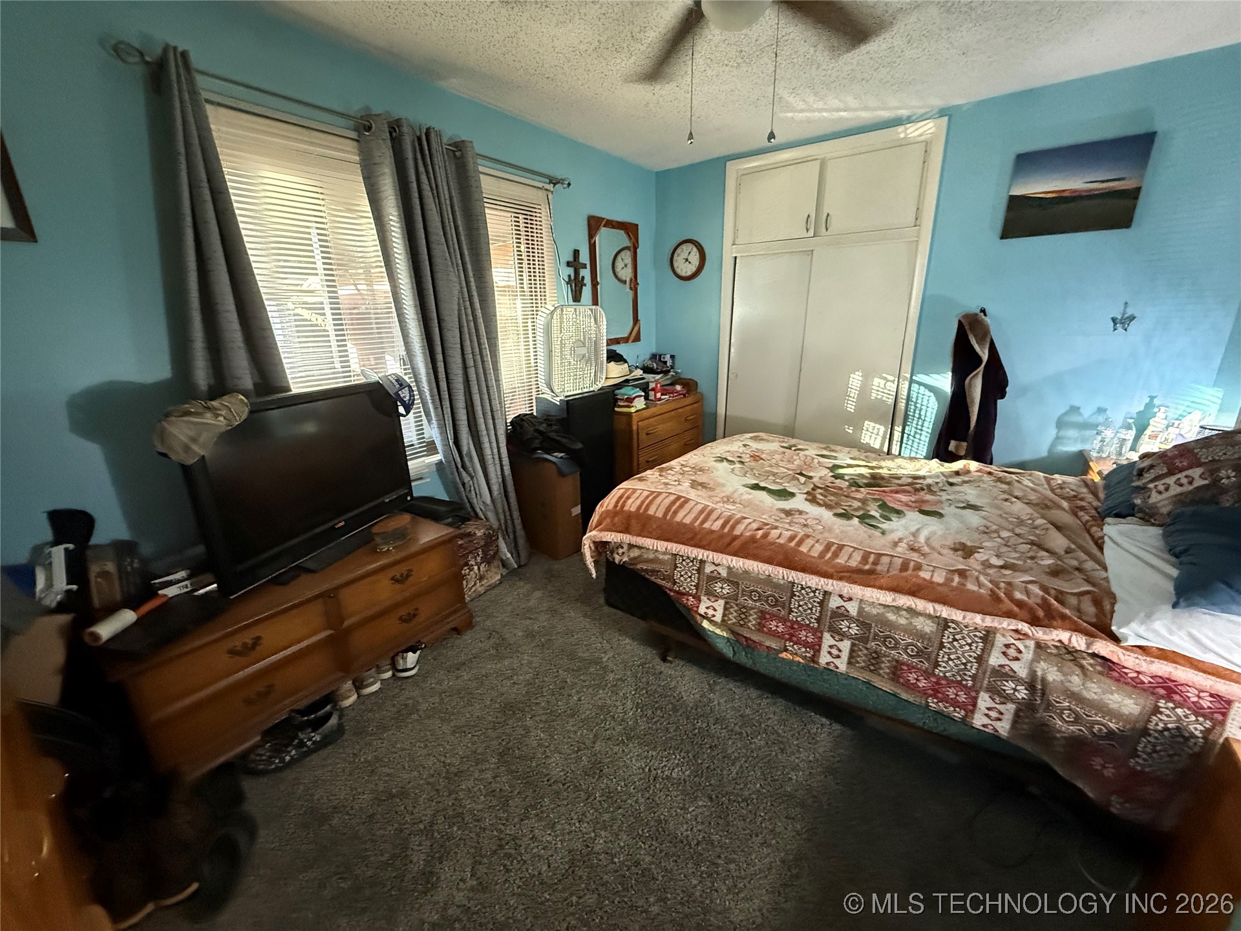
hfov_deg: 102.1
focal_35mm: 14
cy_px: 466
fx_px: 502
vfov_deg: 85.7
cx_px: 620
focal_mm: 2.22
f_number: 2.2
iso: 1000
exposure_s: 1/60
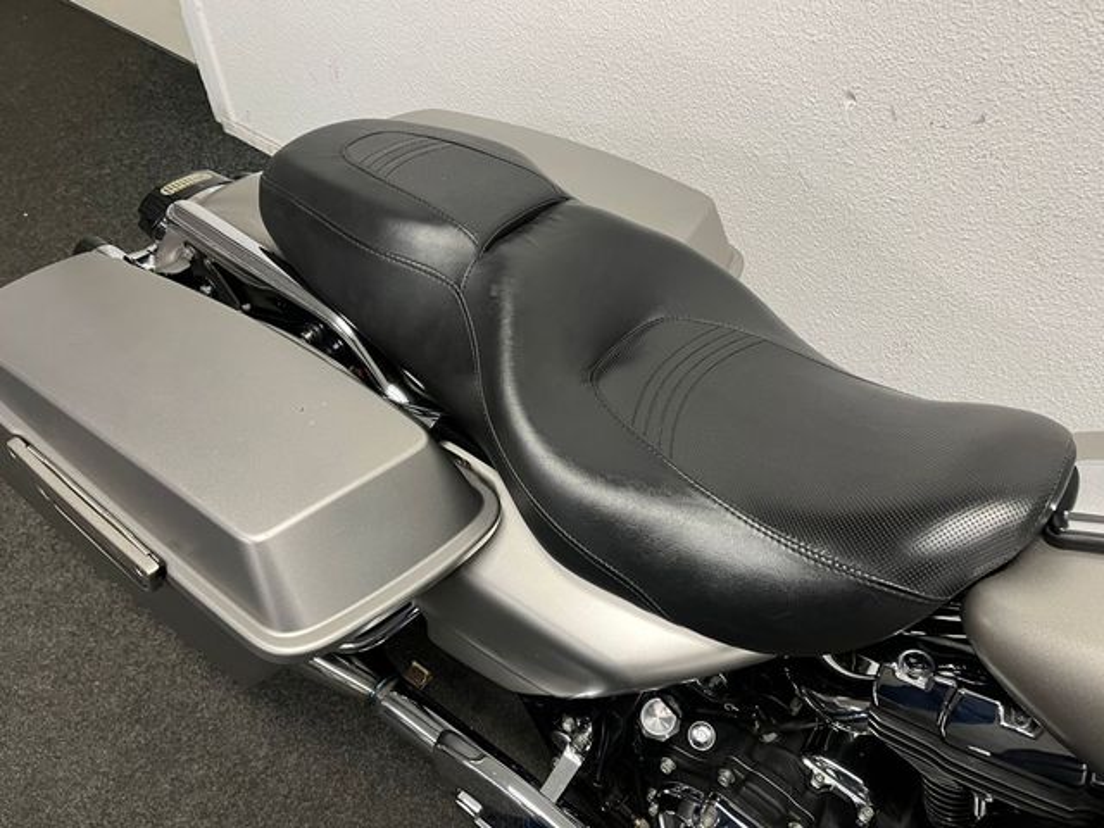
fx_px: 829
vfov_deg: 53.1
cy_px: 414
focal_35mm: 26
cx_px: 552
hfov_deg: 67.3
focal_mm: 5.1
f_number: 1.6
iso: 125
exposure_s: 1/50
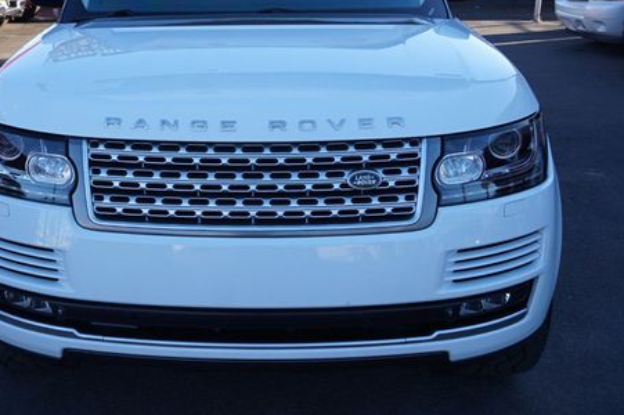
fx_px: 774
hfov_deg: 43.4
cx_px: 219
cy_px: 152
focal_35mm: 45
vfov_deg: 29.9
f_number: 6.3
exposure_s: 1/80
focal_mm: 21
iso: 100
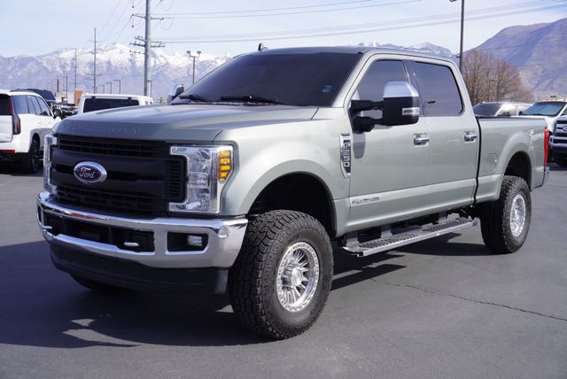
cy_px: 190
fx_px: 709
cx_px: 284
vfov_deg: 29.9
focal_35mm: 45
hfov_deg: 43.6
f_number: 10
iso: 100
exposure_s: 1/125
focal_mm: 30
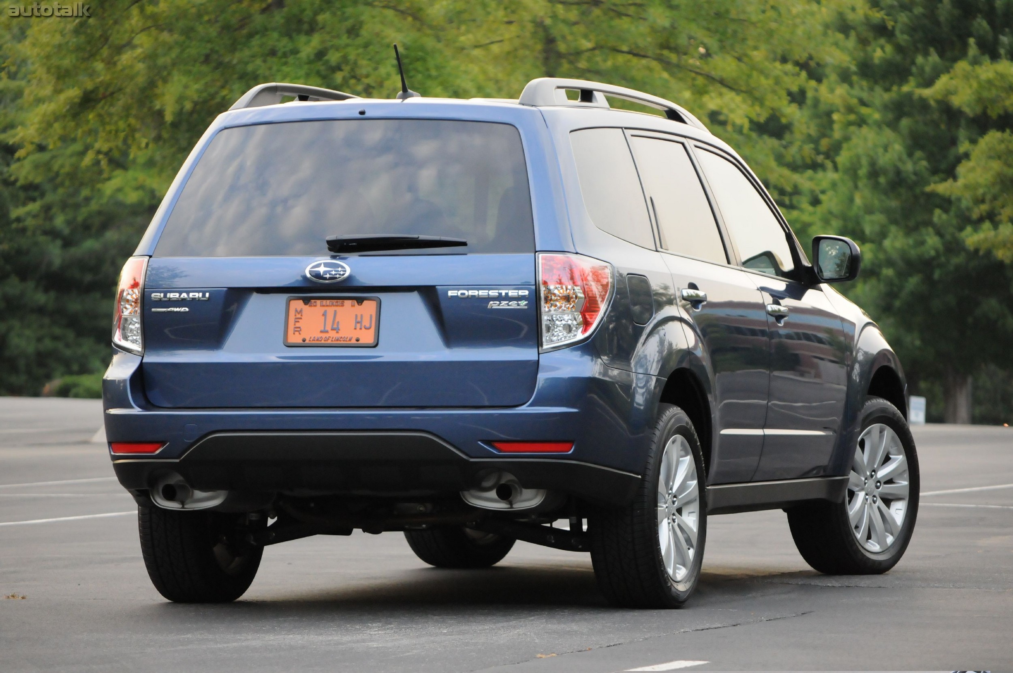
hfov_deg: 11.4
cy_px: 336
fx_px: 5059
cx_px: 506
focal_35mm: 180
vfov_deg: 7.6
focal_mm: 120
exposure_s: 1/400
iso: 2000
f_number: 5.6
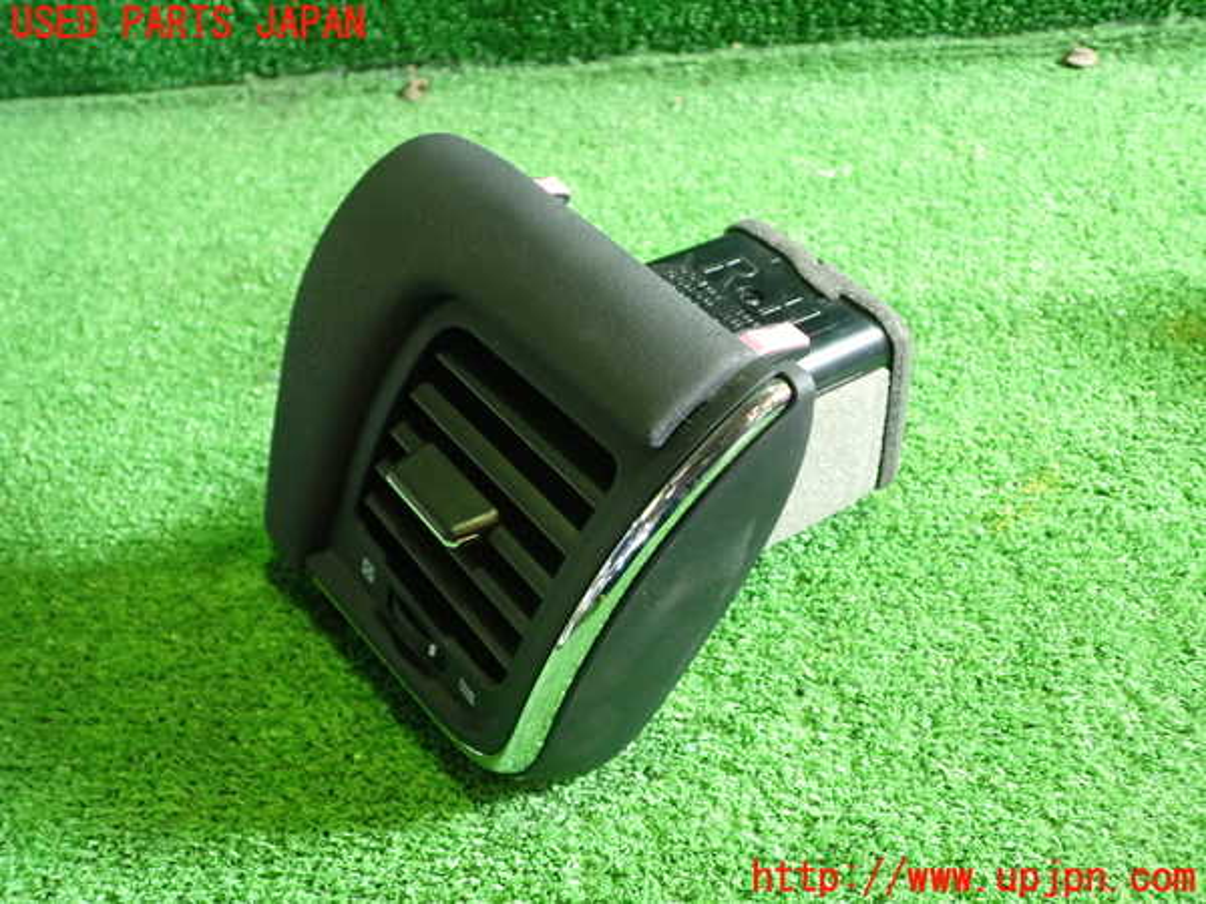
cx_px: 603
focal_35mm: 30
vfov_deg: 46.8
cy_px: 452
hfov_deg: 60.0
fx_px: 1045
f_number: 2.3
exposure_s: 1/30
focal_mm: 5.4
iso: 500
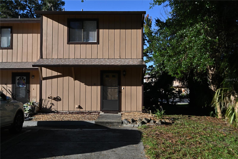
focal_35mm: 36
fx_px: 238
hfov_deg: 53.2
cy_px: 80
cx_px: 119
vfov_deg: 36.8
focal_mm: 24
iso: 100
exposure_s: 1/200
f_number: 7.1
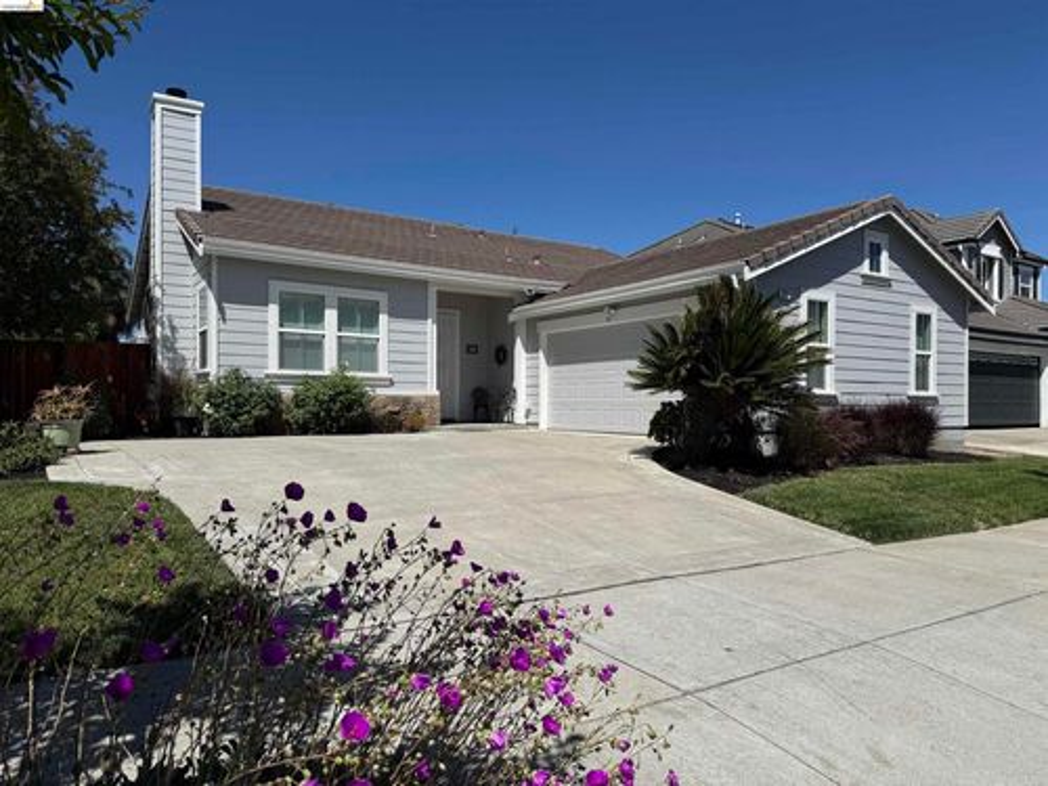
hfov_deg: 71.6
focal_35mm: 24
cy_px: 393
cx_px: 524
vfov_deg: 56.8
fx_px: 727
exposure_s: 1/8130
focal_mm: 6.76
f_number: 1.78
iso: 80
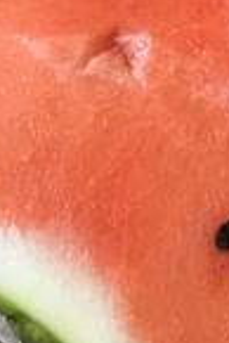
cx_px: 182
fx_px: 790
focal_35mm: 83
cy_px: -114
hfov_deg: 16.4
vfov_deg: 21.8
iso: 200
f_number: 2.2
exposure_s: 1/15
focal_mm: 4.15
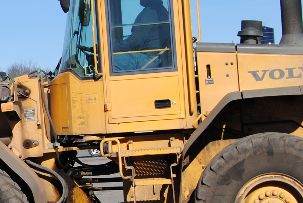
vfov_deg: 11.6
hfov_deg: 16.4
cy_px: 127
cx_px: -87
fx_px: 994
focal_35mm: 118
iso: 100
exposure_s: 1/250
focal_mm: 20
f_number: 8
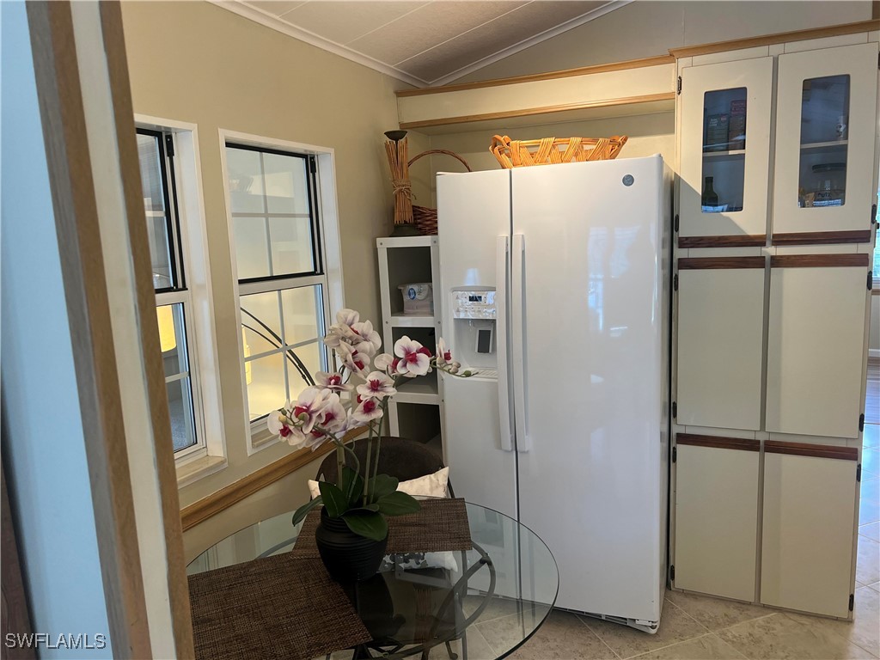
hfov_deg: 67.3
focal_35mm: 26
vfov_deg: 53.1
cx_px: 440
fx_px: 661
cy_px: 330
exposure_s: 1/120
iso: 125
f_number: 1.5
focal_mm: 5.7
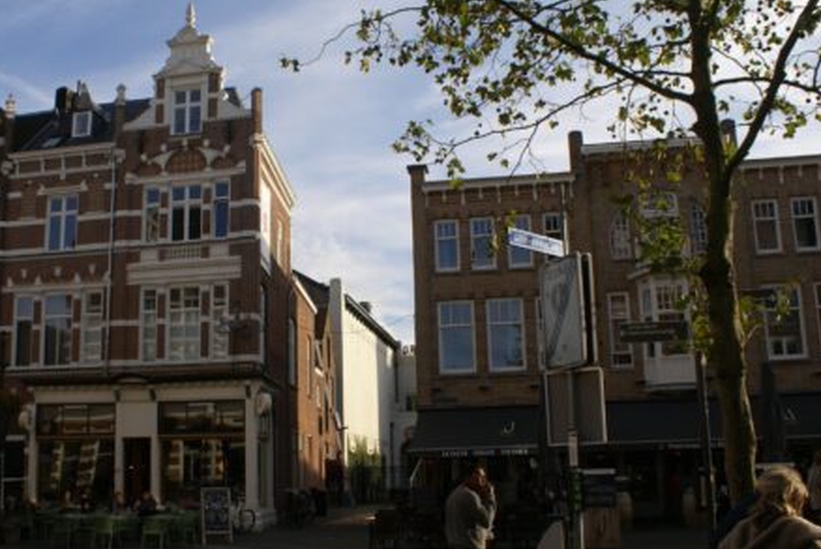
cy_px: 317
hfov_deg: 51.6
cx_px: 343
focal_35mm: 37
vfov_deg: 35.9
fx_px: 845
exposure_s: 1/125
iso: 100
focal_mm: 18
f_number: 10
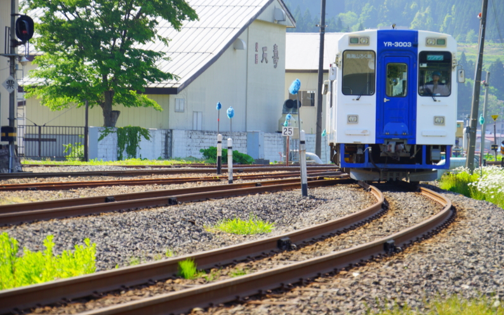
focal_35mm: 197
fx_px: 2707
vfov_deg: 6.7
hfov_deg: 10.6
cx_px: 253
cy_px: 149
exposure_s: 1/200
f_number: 6.7
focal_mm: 128
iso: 100
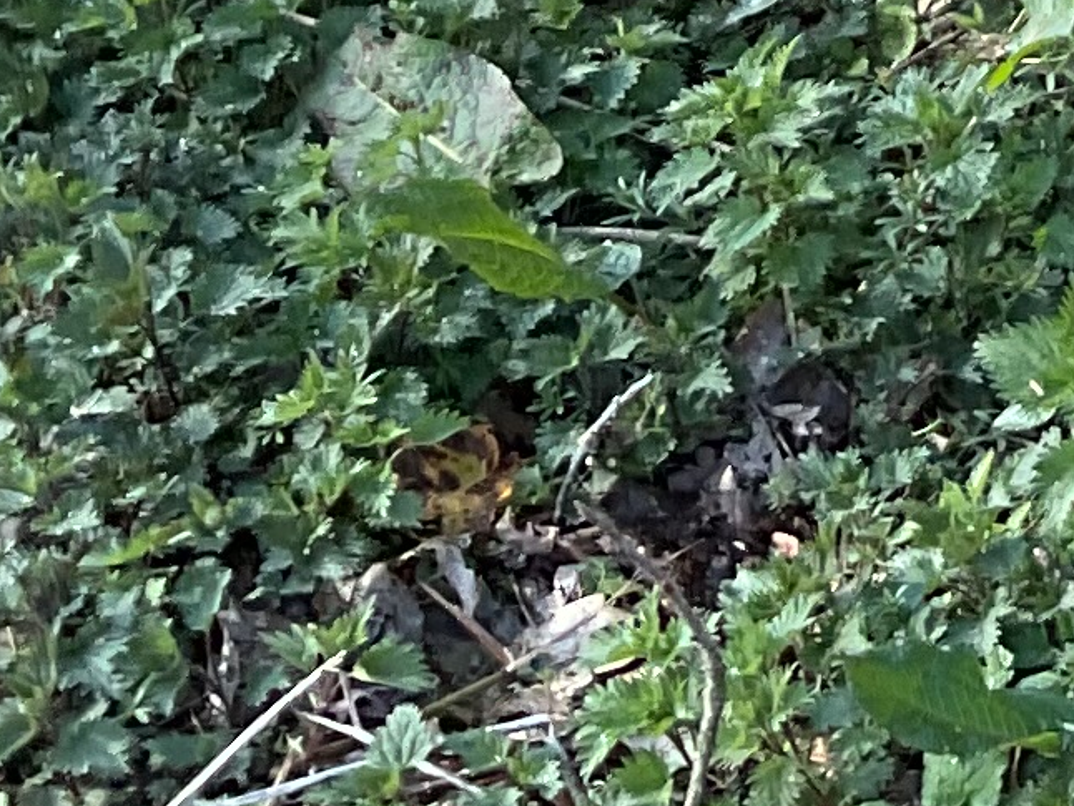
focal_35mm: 181
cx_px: 2570
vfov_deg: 7.6
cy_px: -1123
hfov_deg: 9.7
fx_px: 5618
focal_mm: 3
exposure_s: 1/139
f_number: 1.8
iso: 16
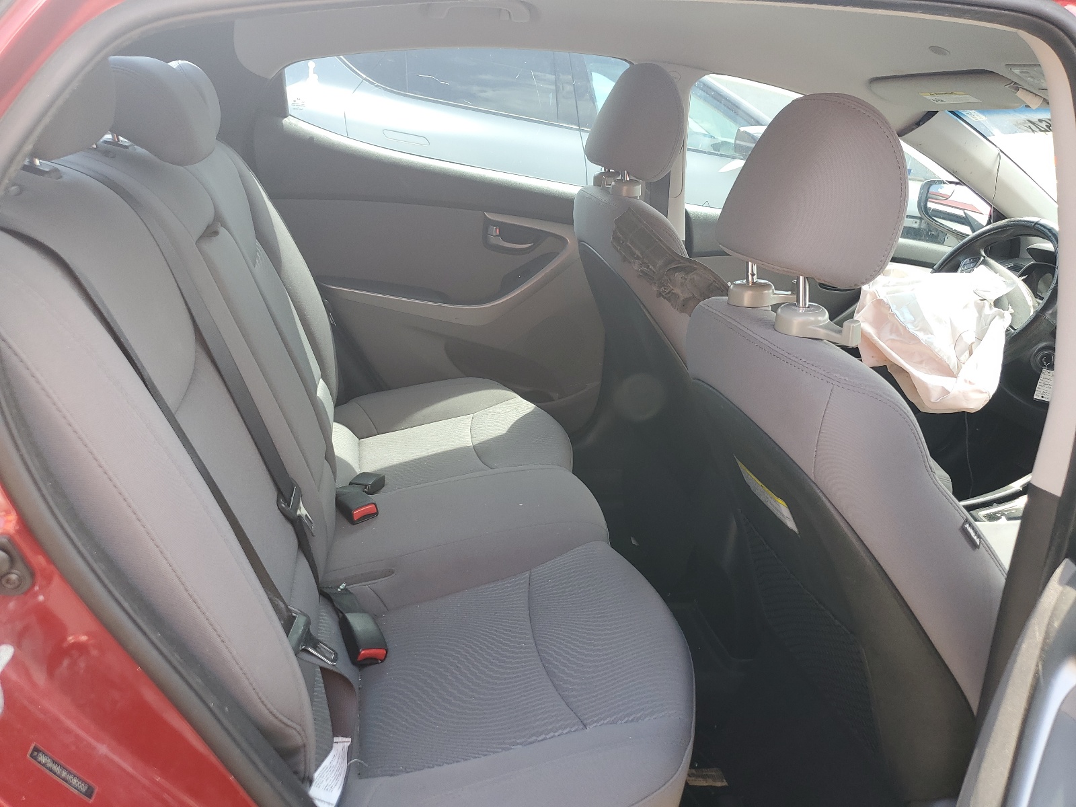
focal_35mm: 26
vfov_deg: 53.1
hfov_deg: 67.3
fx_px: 808
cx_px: 538
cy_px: 404
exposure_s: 1/143
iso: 50
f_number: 1.5
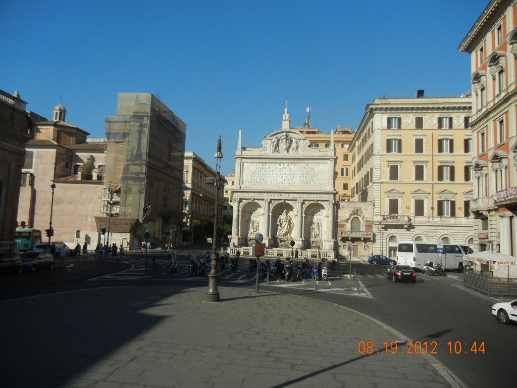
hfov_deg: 60.0
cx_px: 258
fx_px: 448
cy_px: 194
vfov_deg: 46.8
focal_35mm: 30
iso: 160
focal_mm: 5.4
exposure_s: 1/555
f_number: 7
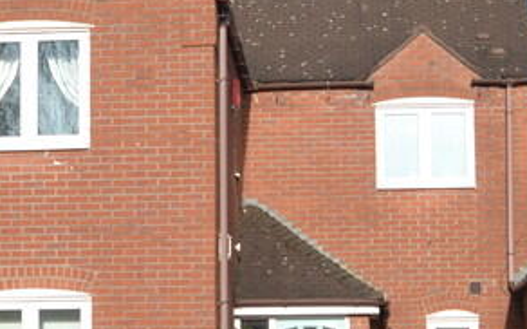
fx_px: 1619
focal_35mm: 113
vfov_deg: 11.5
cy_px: 292
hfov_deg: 18.5
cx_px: 316
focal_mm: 21
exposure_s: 1/250
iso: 100
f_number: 7.1
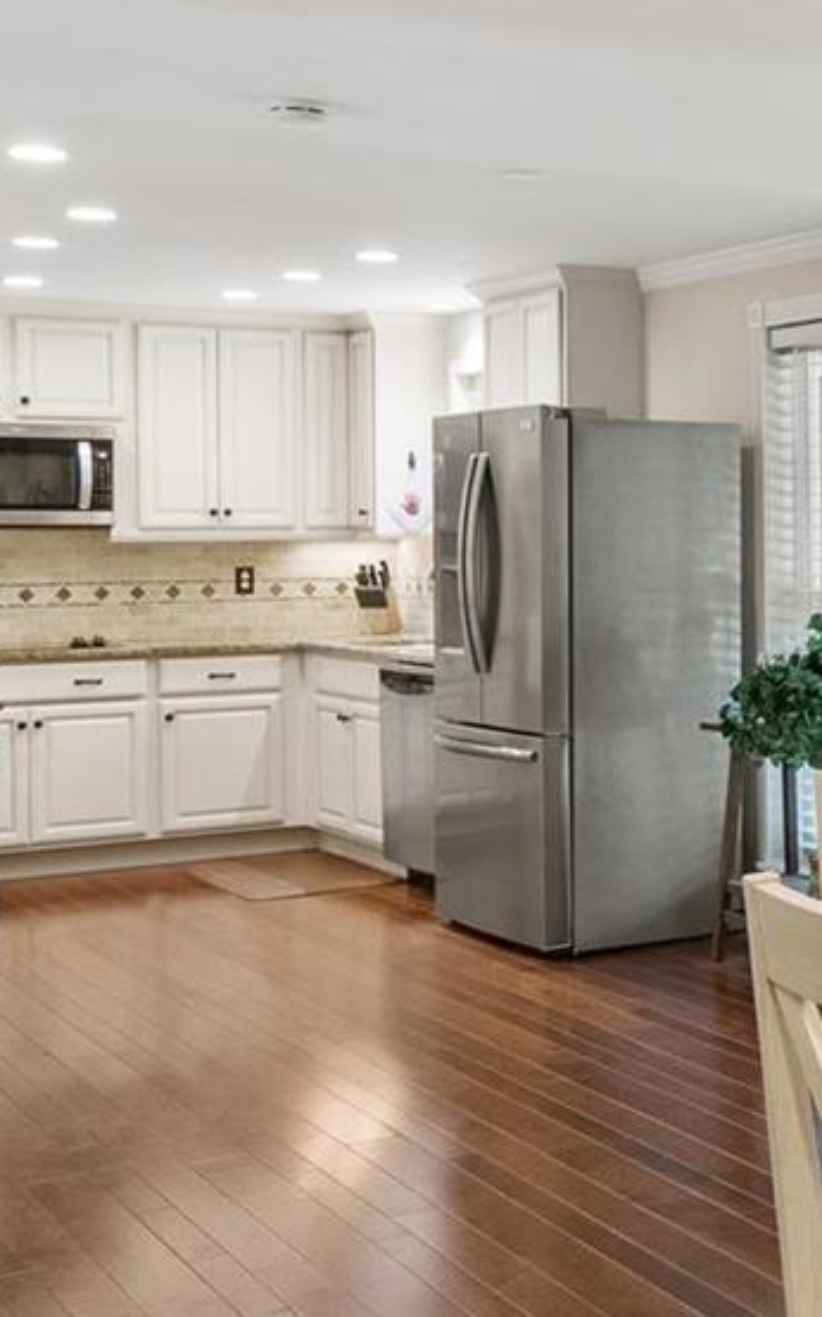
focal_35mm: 53
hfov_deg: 21.0
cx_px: 1202
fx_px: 1901
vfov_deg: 38.2
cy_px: 590
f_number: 6.3
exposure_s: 1/2
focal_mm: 9
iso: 400
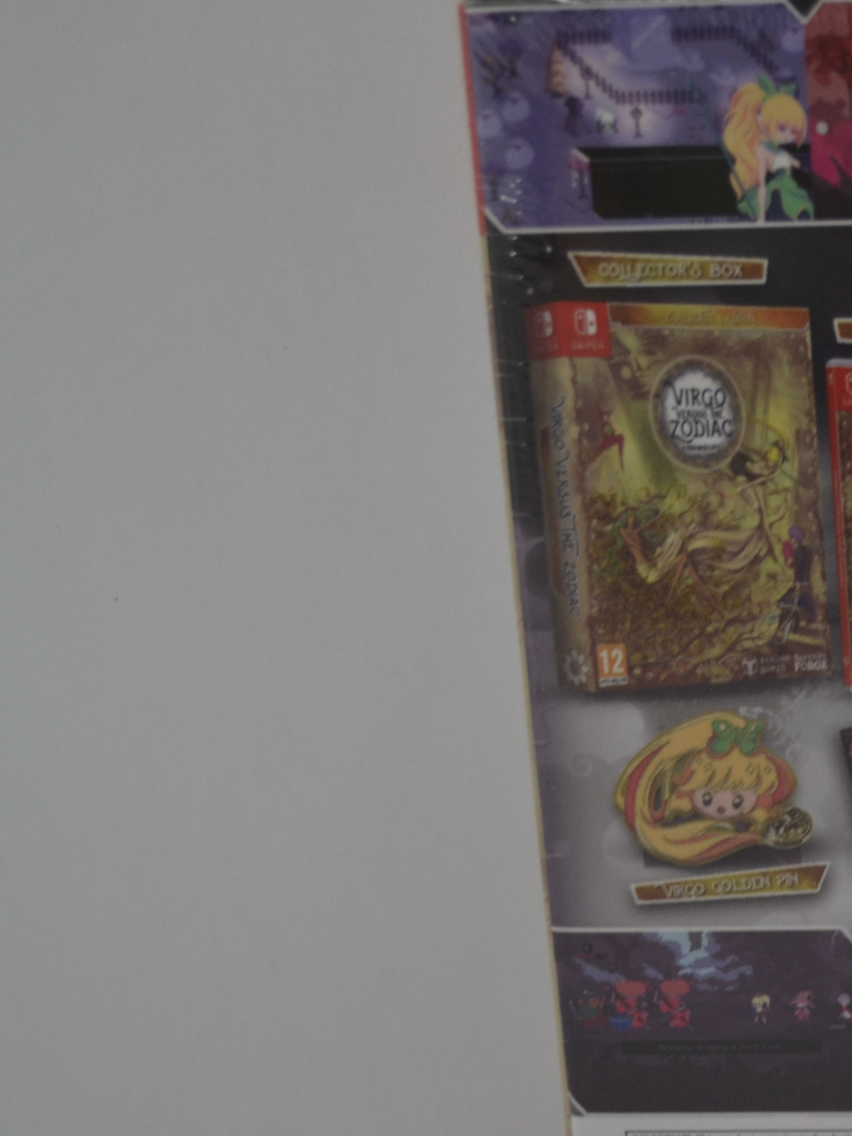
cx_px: 1157
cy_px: 783
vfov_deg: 23.7
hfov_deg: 16.8
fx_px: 2691
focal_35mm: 82
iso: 400
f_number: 4.2
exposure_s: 1/20
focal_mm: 26
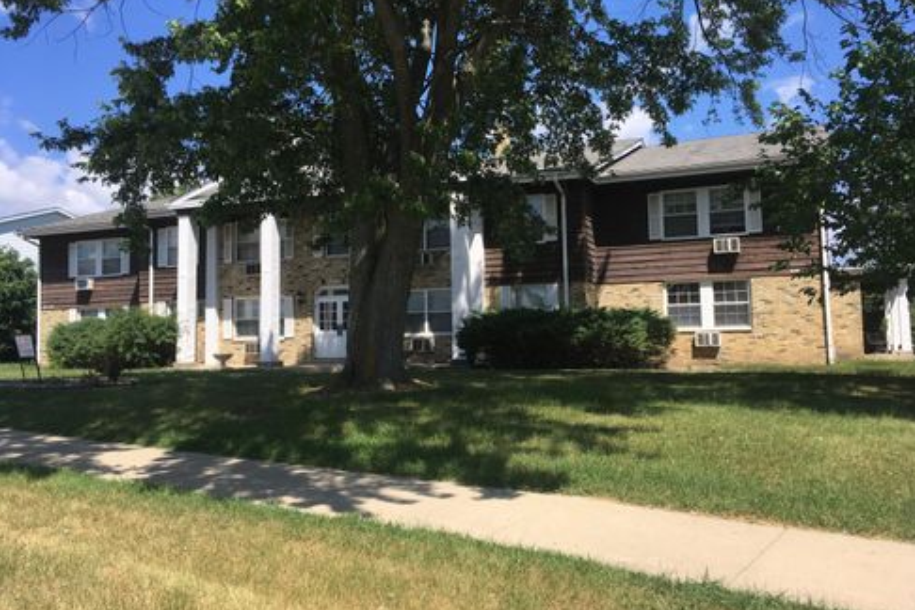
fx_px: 788
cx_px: 469
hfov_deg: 60.3
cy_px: 278
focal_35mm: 31
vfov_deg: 42.3
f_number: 2.2
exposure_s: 1/1374
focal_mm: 4.15
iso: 25
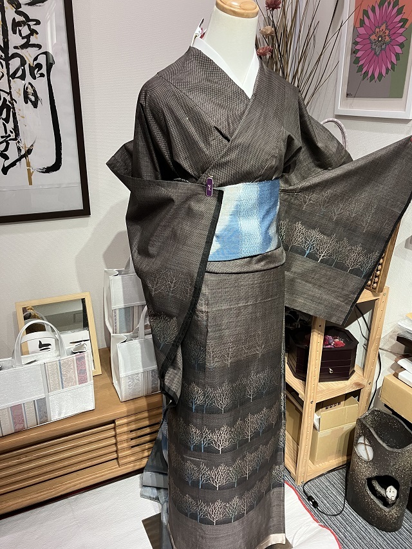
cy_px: 274
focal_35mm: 28
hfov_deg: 49.8
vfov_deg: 63.4
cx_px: 206
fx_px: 444
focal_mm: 3.99
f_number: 1.8
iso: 125
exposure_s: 1/58
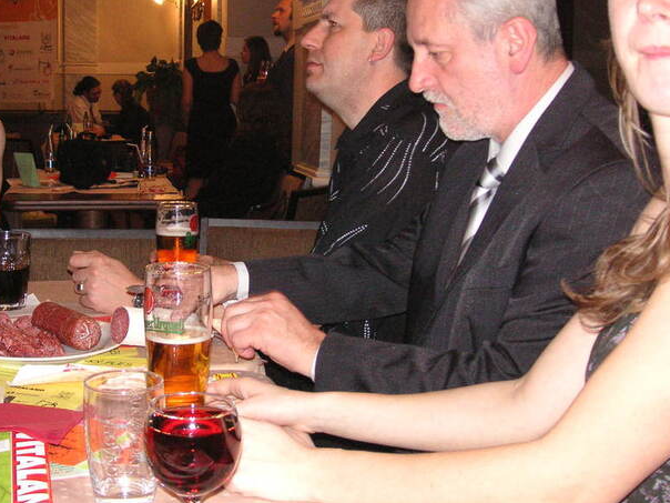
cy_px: 217
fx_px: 948
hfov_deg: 38.6
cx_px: 235
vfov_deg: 29.6
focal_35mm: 49
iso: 160
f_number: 2.8
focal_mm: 6.1
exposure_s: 1/45
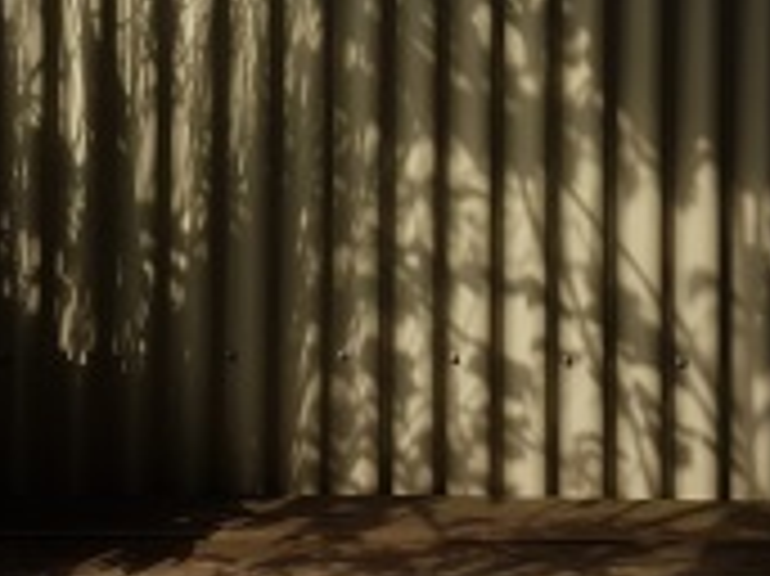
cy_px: -18
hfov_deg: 30.3
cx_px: 338
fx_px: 1423
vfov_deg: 22.0
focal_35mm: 64
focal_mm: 4.2
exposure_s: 1/814
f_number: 1.7
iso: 40
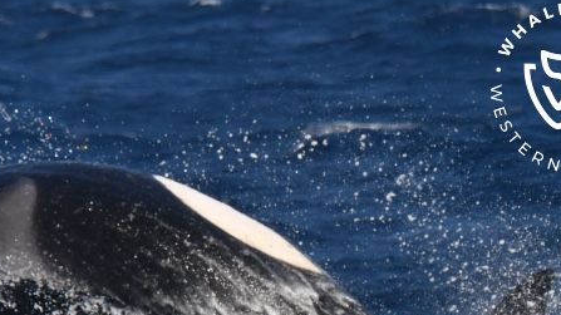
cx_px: 172
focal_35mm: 788
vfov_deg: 1.5
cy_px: 327
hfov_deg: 2.7
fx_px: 11717
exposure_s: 1/8000
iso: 720
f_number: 6
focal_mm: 420
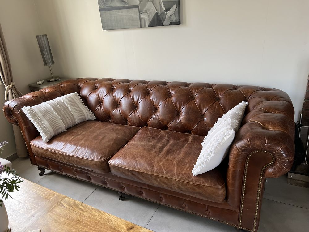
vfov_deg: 53.1
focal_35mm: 26
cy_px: 116
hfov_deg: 67.3
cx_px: 154
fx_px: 232
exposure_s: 1/121
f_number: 1.5
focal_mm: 5.7
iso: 125
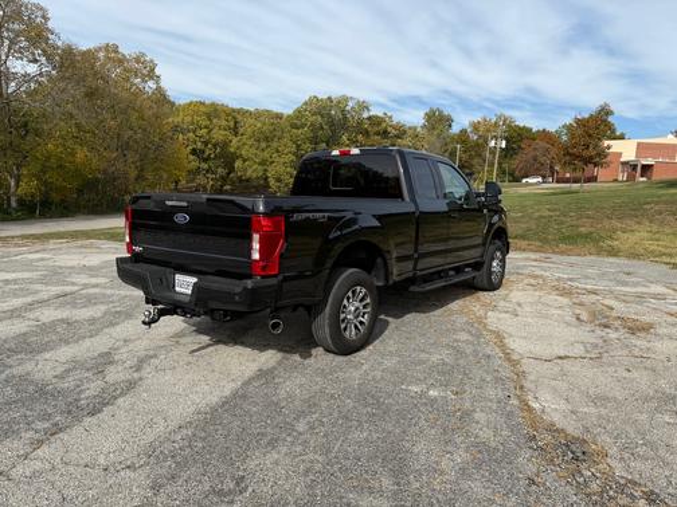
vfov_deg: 56.8
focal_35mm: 24
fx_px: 469
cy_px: 254
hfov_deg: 71.6
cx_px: 338
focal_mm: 6.76
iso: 80
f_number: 1.78
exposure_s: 1/4167
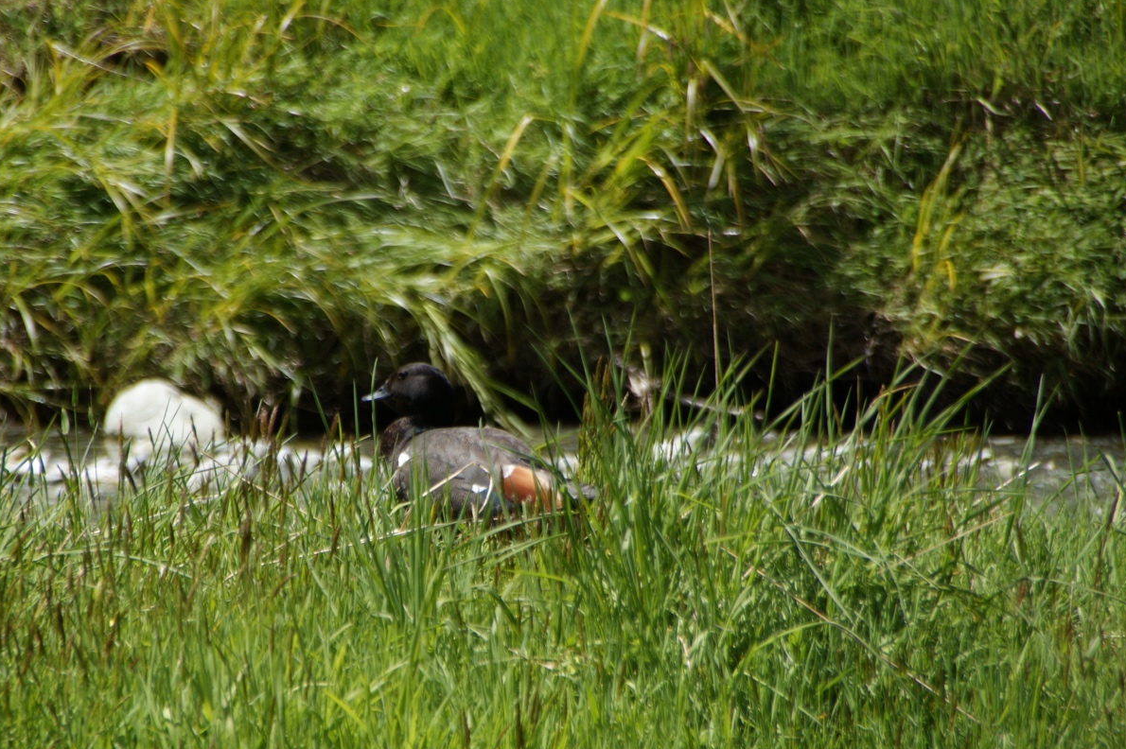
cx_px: 443
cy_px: 482
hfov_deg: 4.1
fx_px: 15755
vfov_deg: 2.7
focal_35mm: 504
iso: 125
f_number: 6.3
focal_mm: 250
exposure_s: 1/400
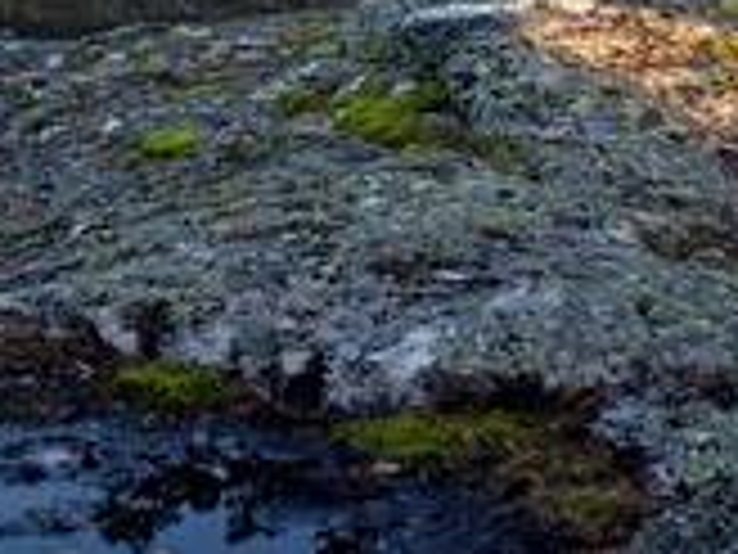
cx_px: 544
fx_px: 3113
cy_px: -586
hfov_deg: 13.5
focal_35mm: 146
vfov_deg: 9.4
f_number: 1.8
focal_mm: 5.23
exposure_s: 1/189
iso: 40
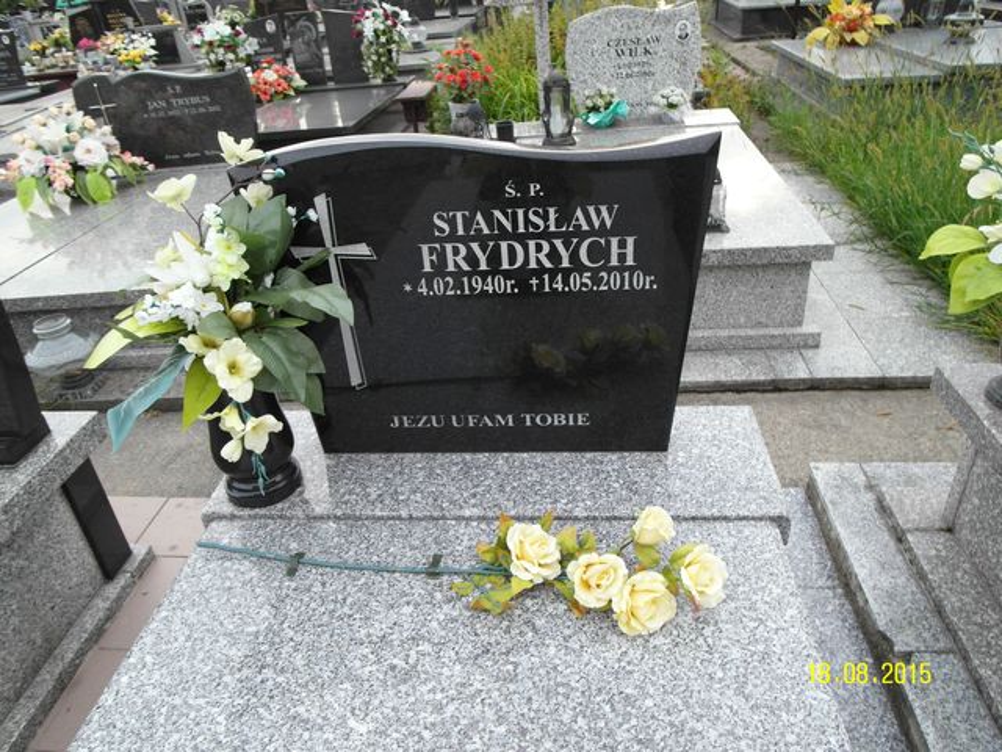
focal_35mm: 24
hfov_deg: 71.6
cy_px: 376
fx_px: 695
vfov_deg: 56.8
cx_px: 501
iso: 80
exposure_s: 1/90
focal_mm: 5.2
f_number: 3.4
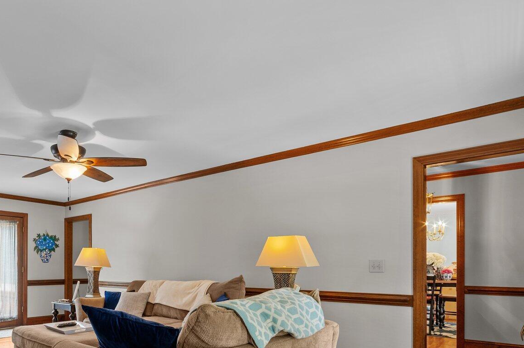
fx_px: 364
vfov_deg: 49.2
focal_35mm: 25
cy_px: 260
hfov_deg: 69.4
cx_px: 173
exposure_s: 1.3
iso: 250
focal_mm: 14
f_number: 8
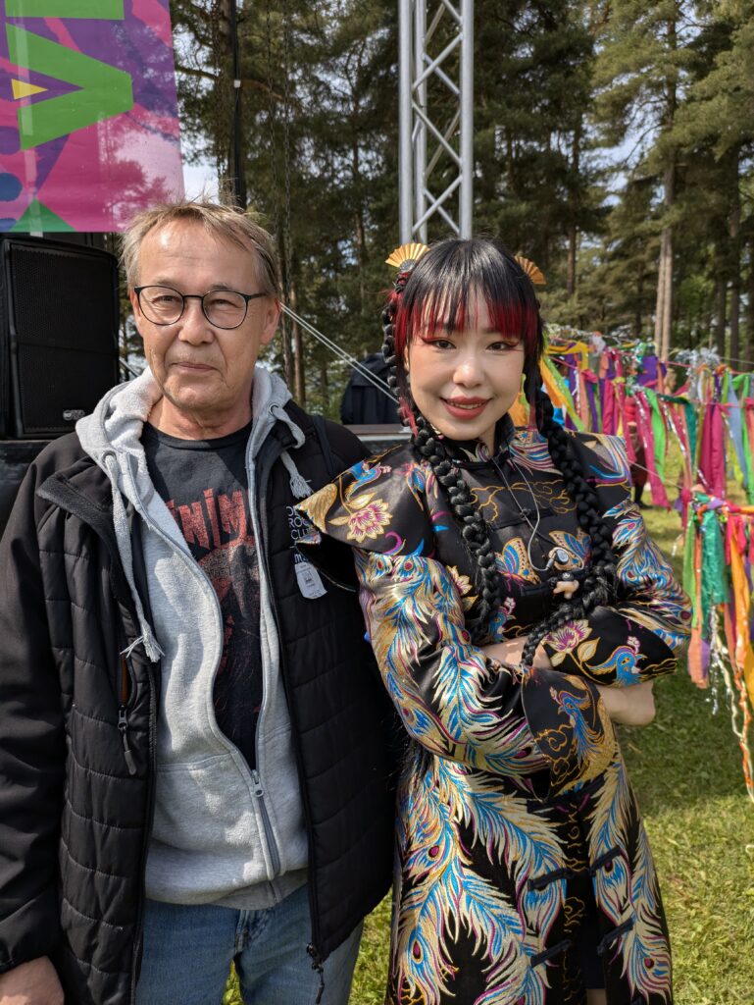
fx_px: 725
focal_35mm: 25
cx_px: 377
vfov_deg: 69.4
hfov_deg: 54.9
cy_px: 502
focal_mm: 5.43
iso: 41
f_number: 1.89
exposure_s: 1/1481
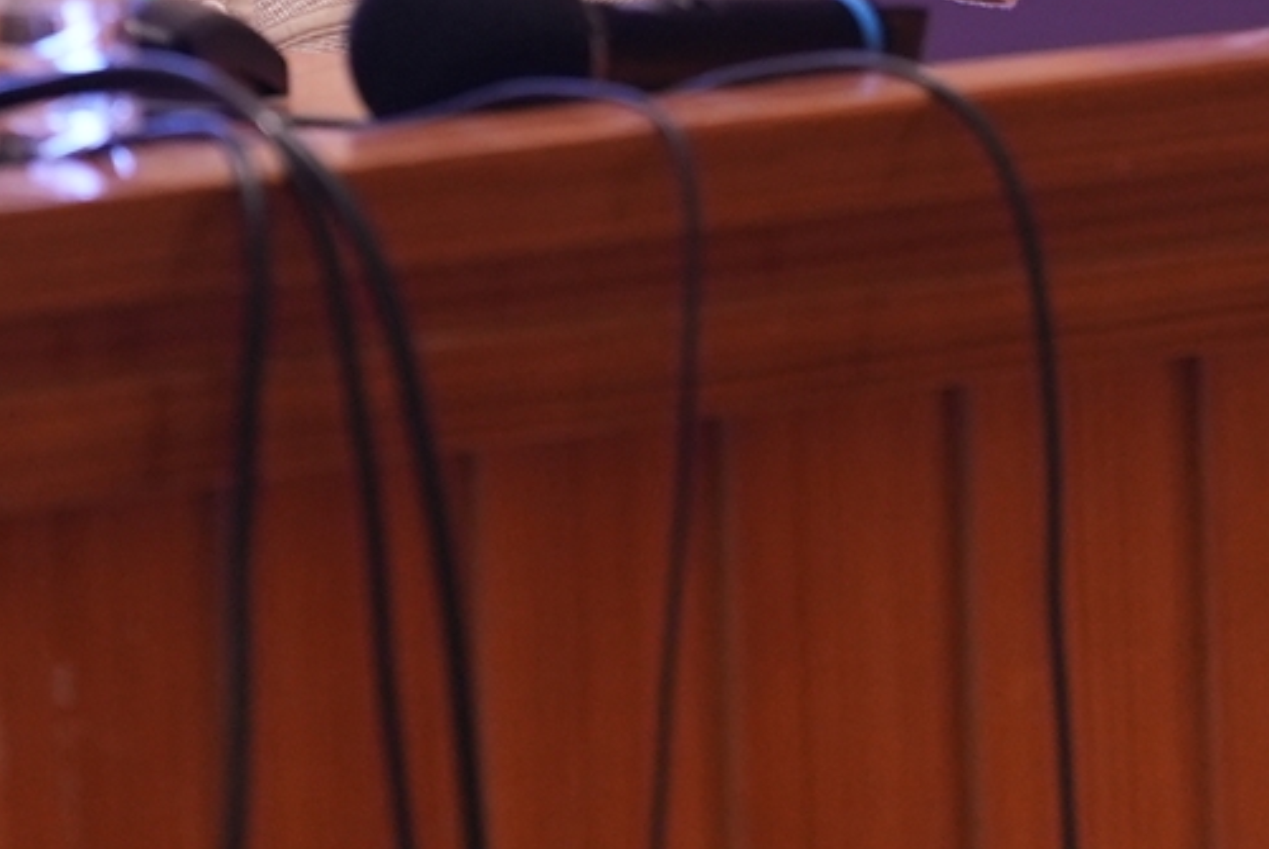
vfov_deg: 2.1
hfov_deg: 3.2
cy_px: -737
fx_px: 22720
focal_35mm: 644
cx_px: 570
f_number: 2.8
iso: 1600
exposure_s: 1/200
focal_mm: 163
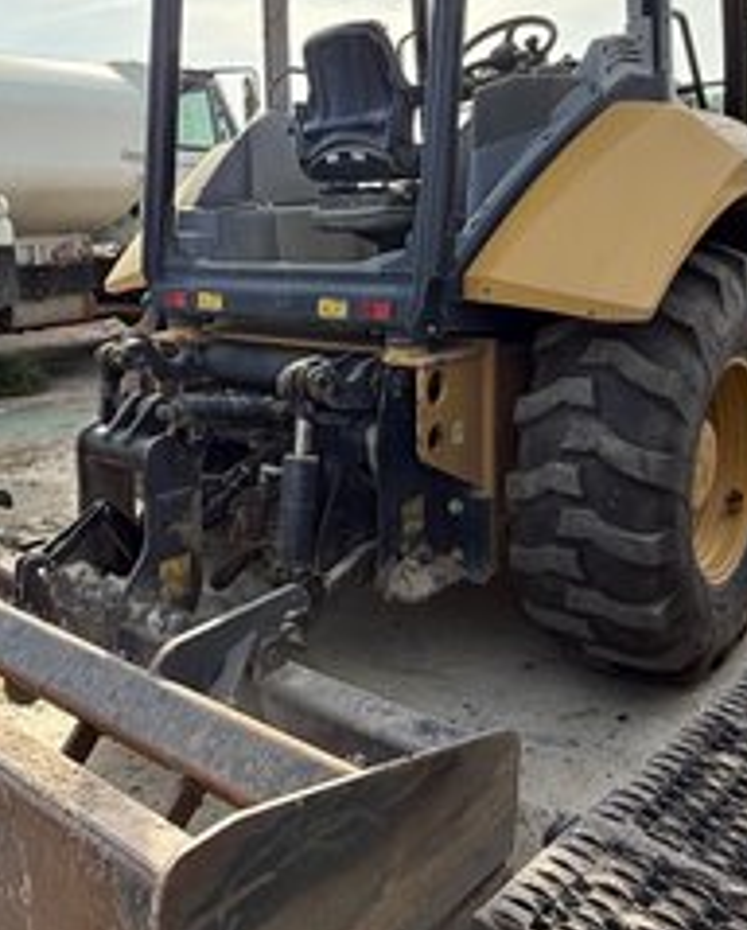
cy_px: 387
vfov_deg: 50.0
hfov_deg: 41.0
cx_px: 290
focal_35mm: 36
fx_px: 992
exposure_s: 1/876
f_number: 2.2
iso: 64
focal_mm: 2.22
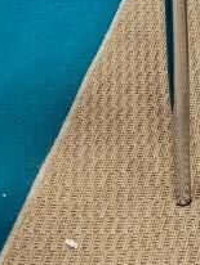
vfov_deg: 14.1
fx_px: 992
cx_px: 468
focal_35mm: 129
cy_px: -153
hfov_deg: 10.1
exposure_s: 1/100
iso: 250
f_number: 1.8
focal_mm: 5.4
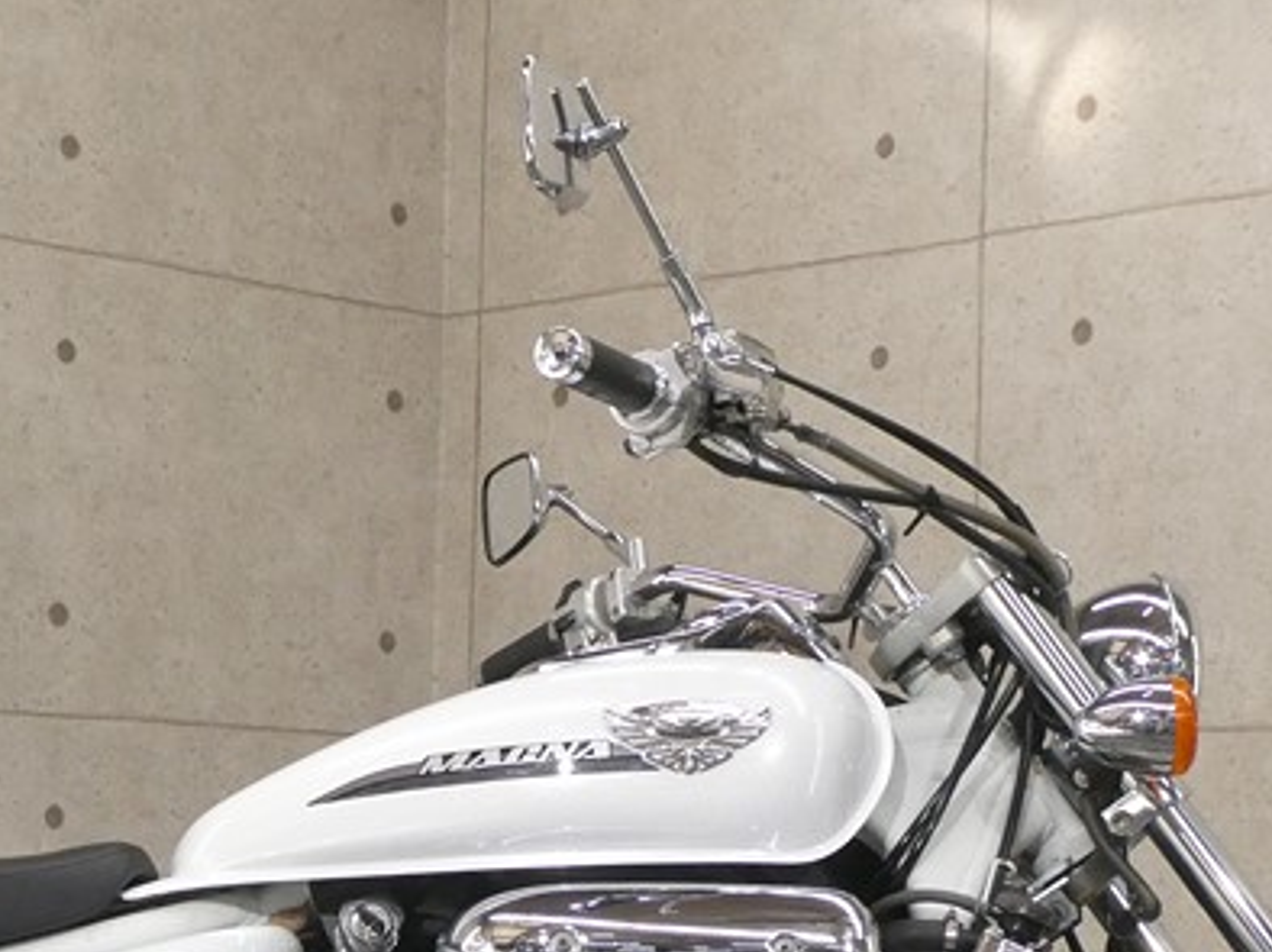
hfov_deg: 21.5
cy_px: 955
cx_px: 426
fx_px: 3342
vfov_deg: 15.9
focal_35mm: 91
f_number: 4
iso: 320
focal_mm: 6.3
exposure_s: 1/80
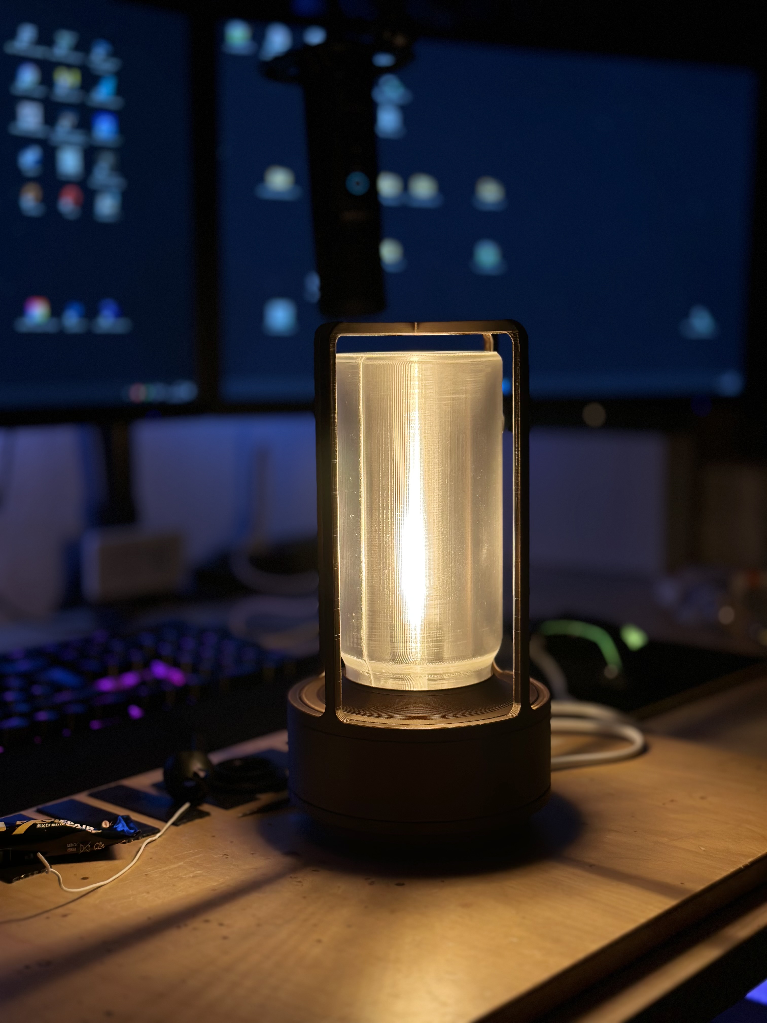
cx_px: 384
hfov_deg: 30.3
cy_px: 512
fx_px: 1418
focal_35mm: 48
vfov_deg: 39.7
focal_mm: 6.86
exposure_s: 1/111
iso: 100
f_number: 1.78
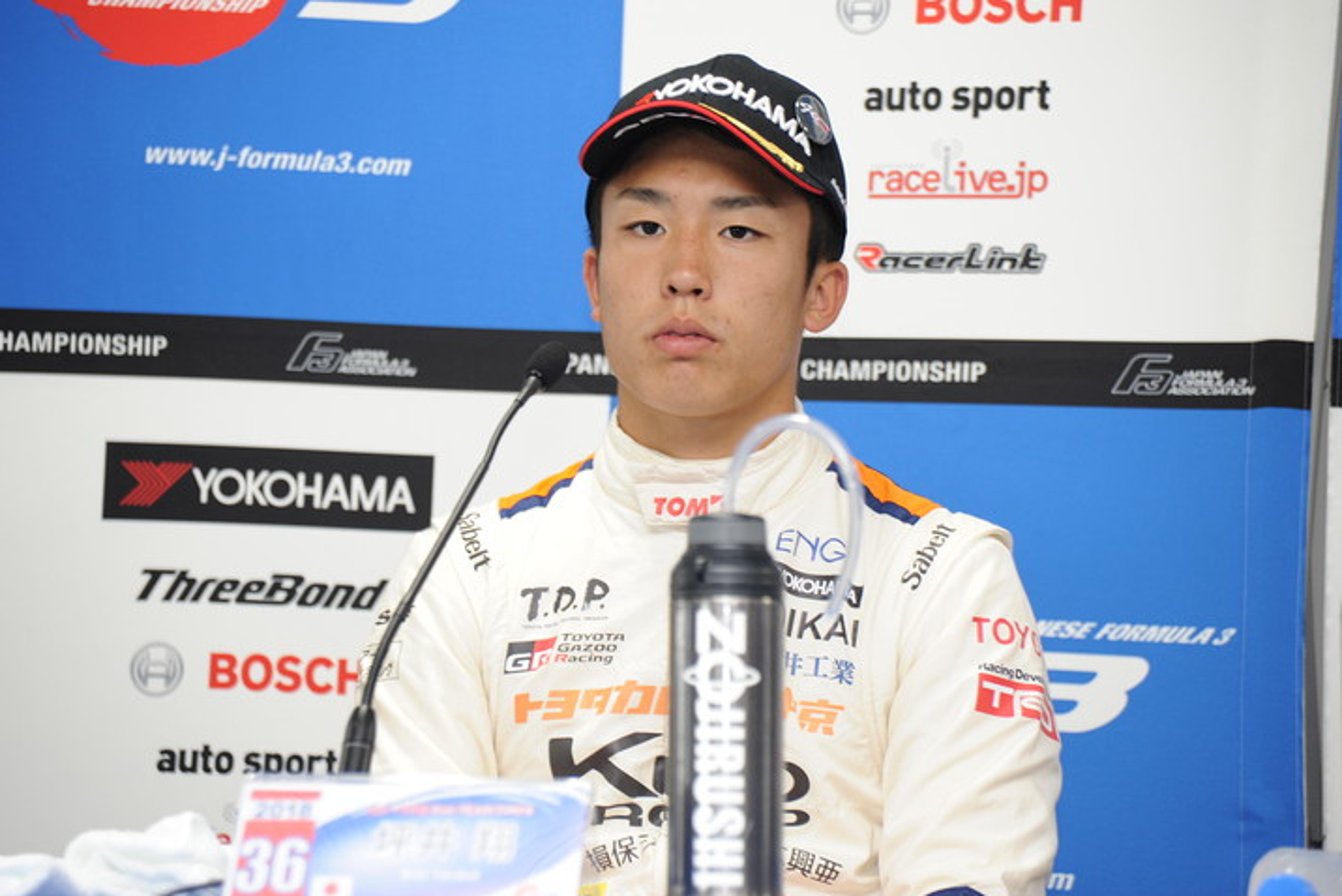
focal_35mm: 201
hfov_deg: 10.2
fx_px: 7495
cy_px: 448
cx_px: 669
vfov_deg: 6.8
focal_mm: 200
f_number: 6.7
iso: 800
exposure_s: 1/60
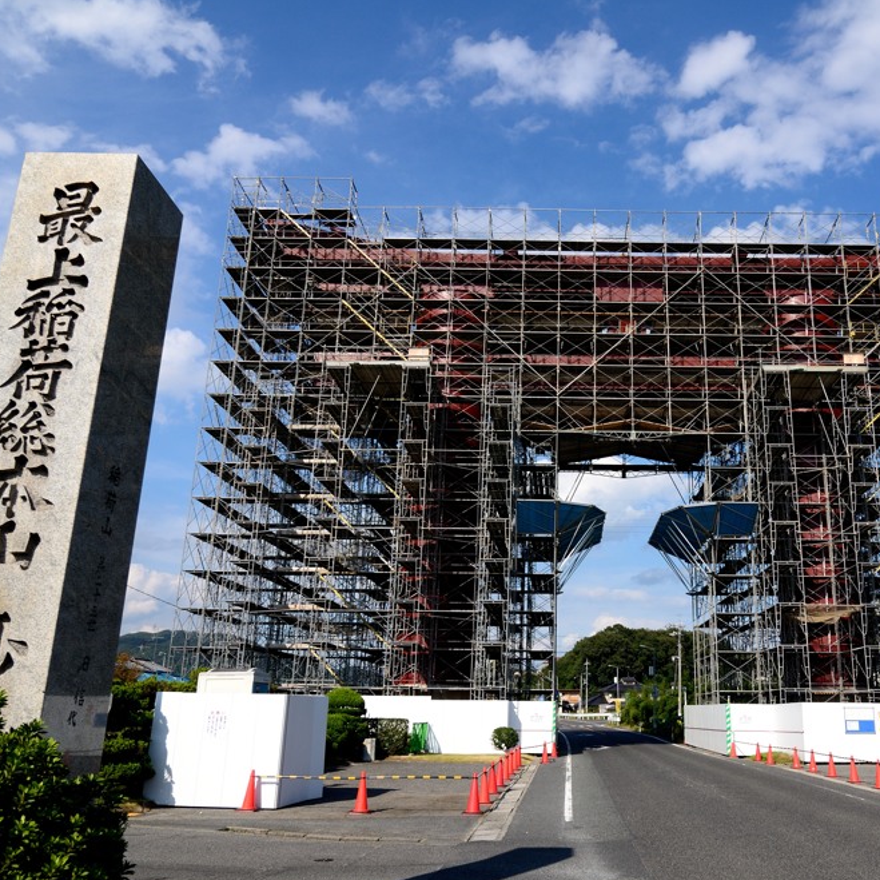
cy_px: 450
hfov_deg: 53.6
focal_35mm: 30
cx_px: 577
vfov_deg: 54.6
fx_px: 853
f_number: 8
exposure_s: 1/640
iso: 200
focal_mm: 15
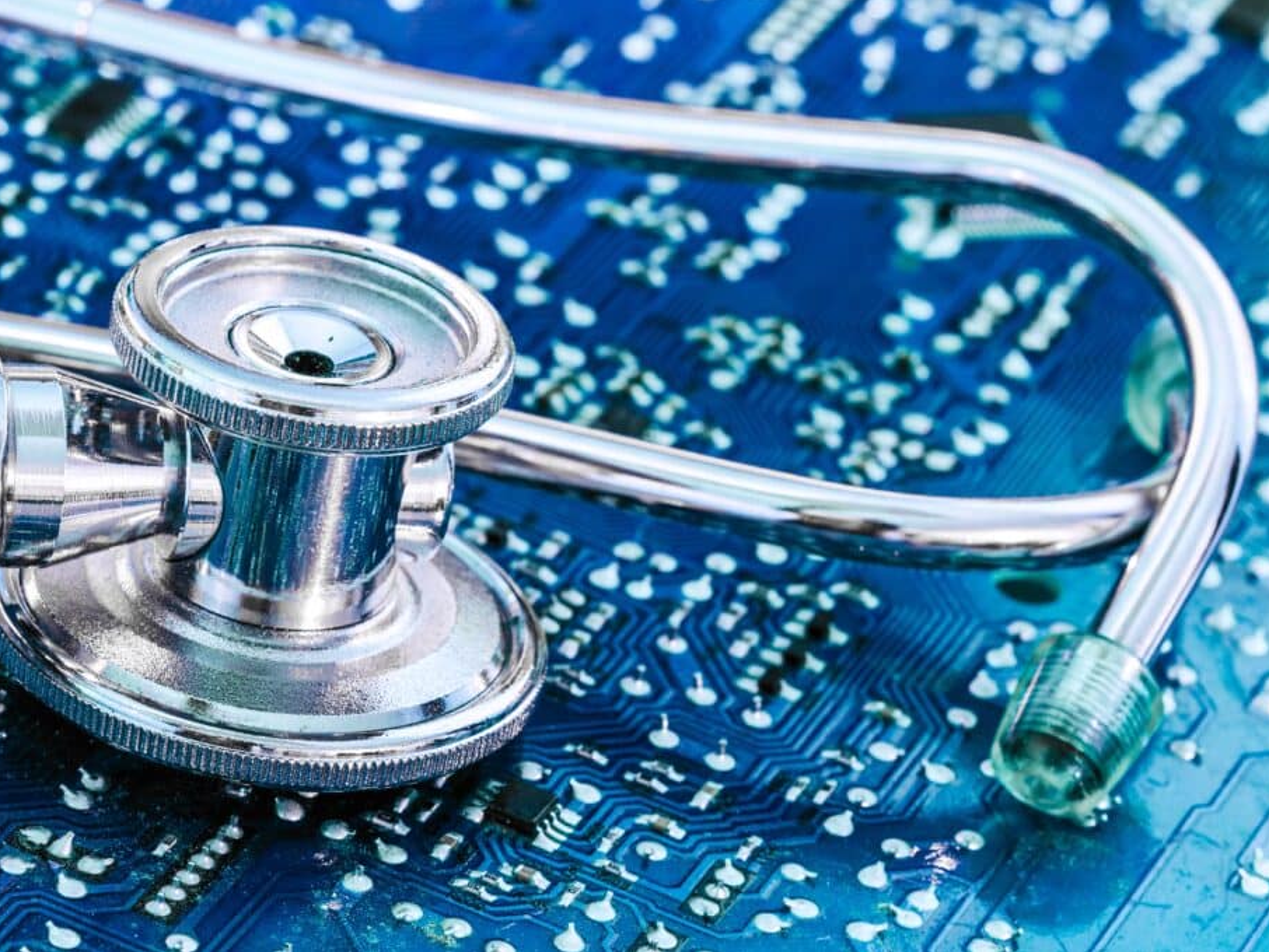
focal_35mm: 163
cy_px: 475
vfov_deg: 9.1
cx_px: 658
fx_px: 5977
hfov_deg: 12.1
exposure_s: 10
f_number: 14
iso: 100
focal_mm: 100
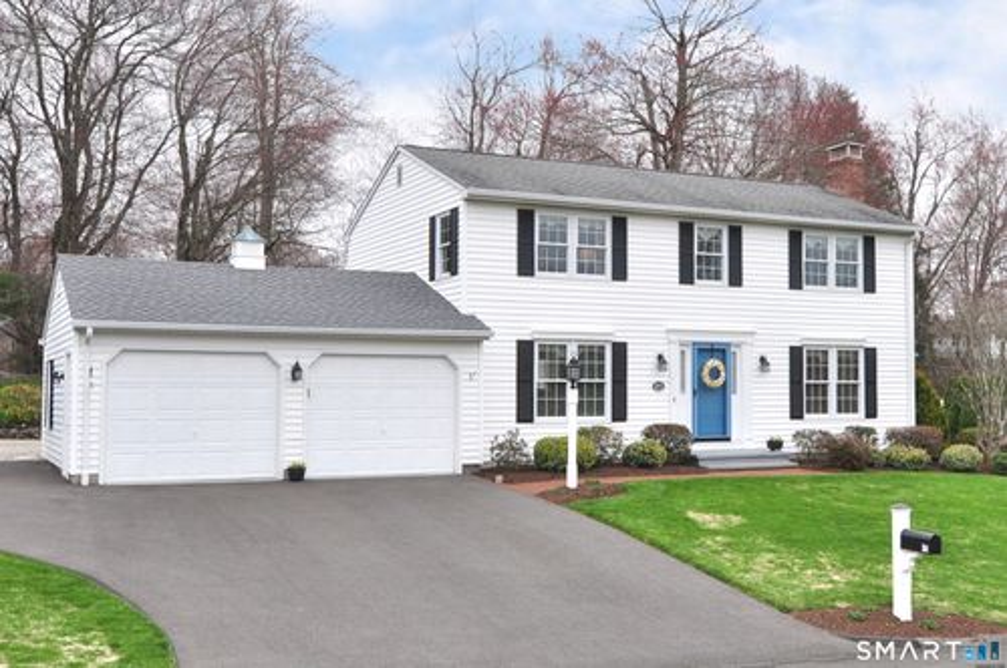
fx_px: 838
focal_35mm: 30
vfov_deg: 43.5
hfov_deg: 62.0
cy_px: 334
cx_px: 504
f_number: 8
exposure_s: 1/250
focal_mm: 20
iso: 400
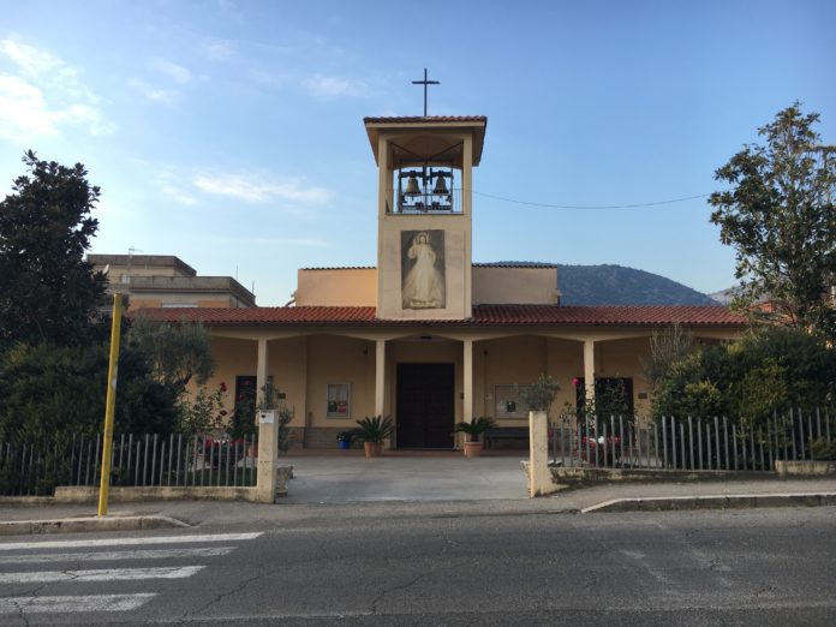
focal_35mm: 29
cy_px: 314
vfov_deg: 48.2
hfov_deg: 61.7
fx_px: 700
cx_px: 418
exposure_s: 1/366
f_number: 2.2
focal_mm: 4.15
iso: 25
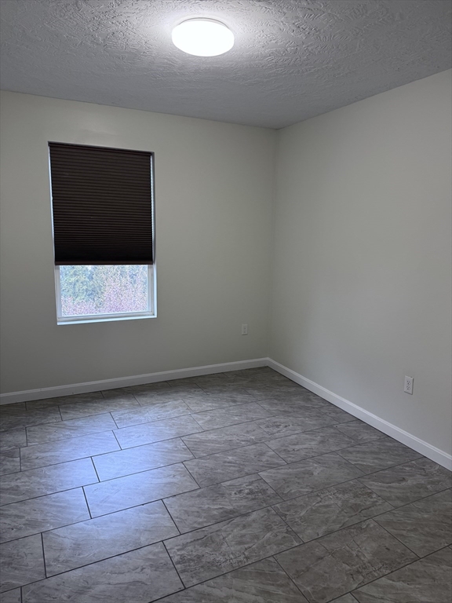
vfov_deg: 71.6
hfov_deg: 56.8
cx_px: 226
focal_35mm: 24
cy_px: 302
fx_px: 418
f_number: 1.78
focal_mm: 6.76
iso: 125
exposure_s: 1/60
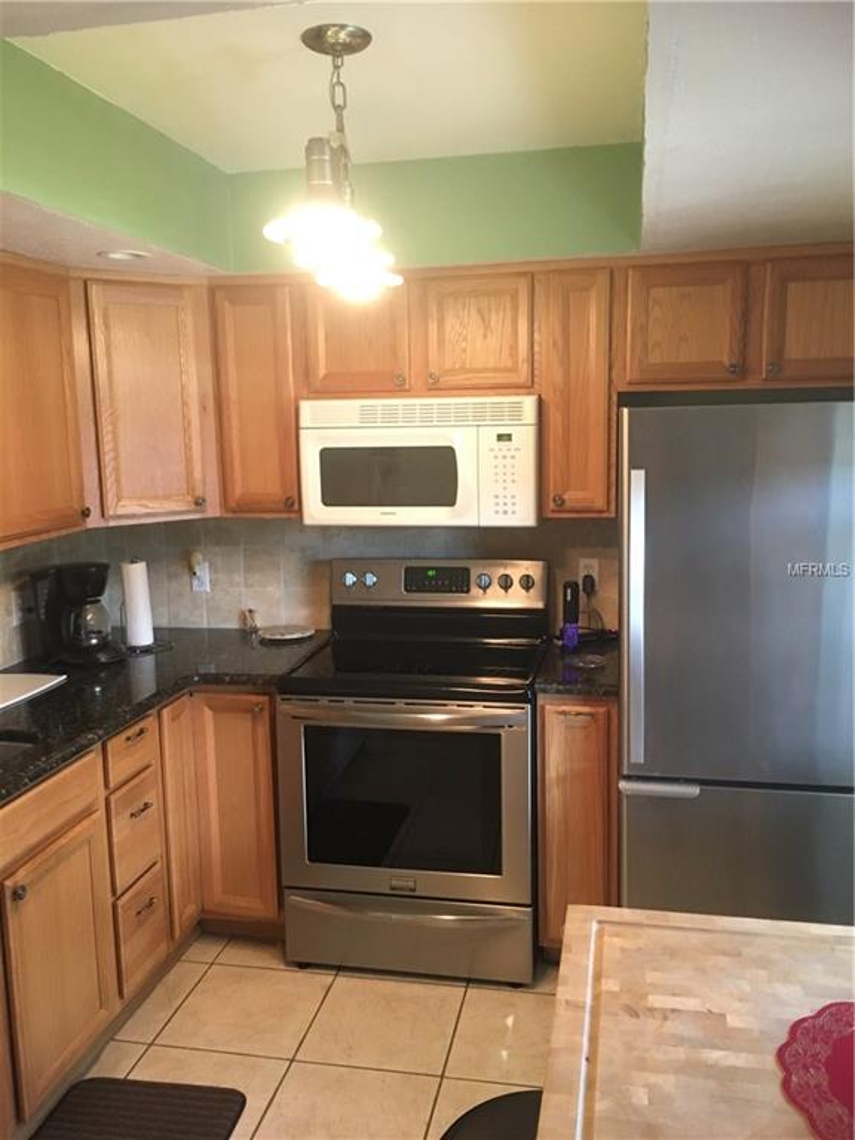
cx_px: 428
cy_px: 570
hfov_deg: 48.2
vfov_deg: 61.7
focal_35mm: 29
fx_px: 955
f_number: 2.2
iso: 200
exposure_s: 1/17
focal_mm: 4.15
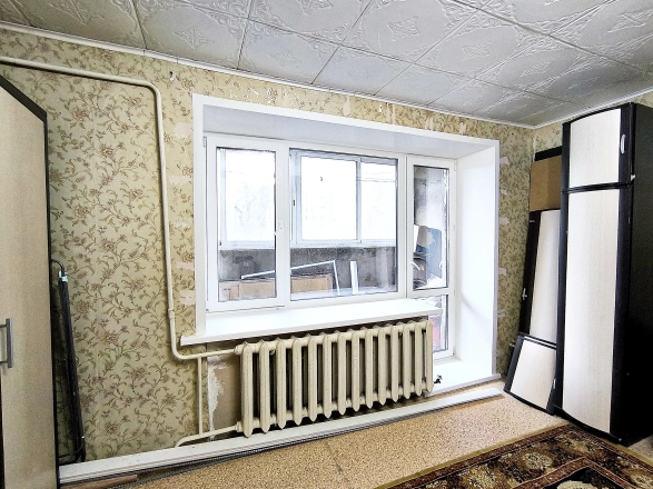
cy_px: 248
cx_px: 339
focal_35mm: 17
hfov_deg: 91.0
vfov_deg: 74.7
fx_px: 321
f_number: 2.2
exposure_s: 1/33.3
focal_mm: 1.65
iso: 200
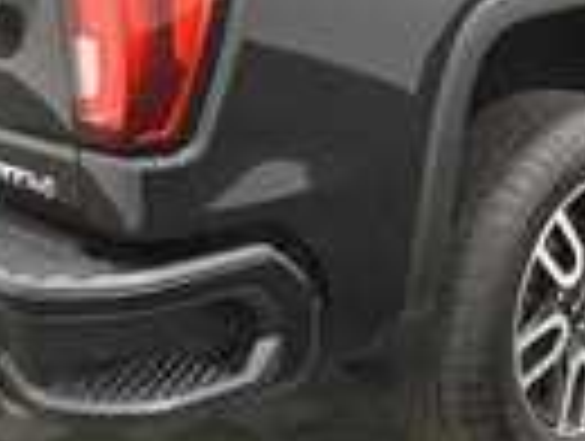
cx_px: 441
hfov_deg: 27.0
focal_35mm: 71
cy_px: 47
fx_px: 1202
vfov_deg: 20.4
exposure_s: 1/125
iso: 1800
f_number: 5.3
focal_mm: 16
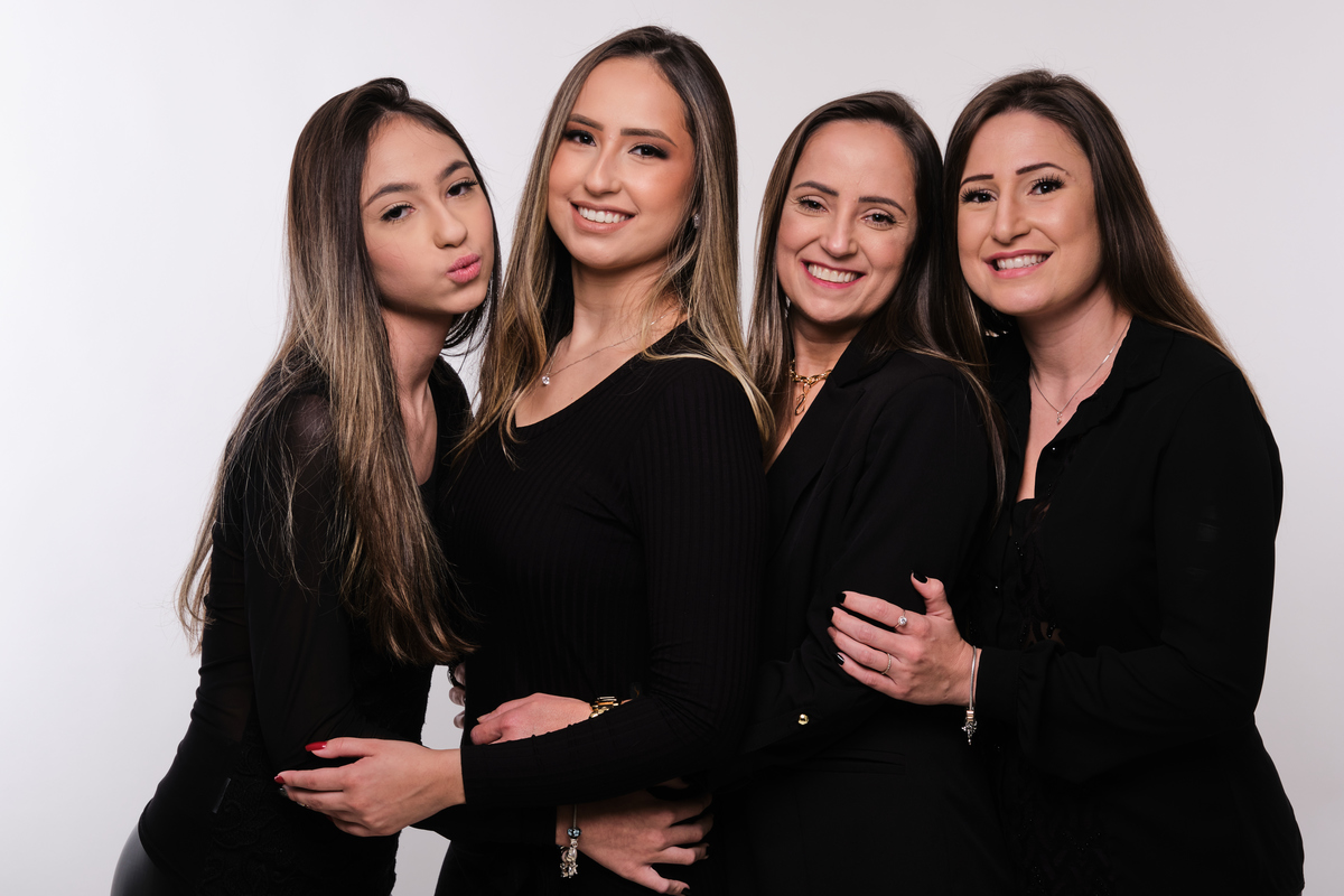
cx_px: 672
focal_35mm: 70
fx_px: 2613
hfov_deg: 28.8
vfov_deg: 19.5
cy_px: 448
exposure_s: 1/200
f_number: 11
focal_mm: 46.6
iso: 160
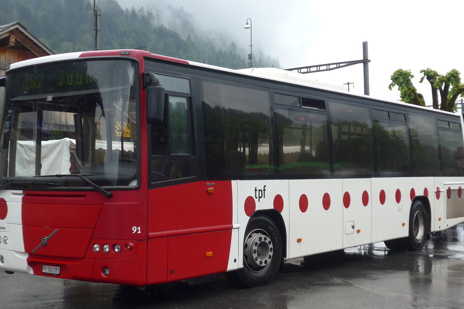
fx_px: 761
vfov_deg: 23.0
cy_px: 142
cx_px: 228
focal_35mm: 59
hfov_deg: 33.9
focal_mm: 9
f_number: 2.8
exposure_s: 1/250
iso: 80
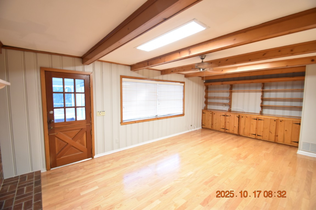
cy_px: 105
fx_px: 132
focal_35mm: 15
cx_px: 158
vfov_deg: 77.3
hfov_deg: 100.4
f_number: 3.5
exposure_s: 1/15
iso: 800
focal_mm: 10
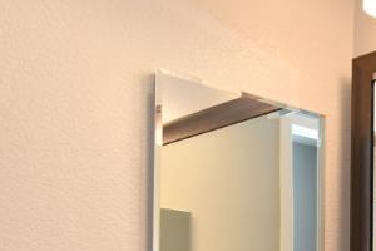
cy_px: 414
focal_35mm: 70
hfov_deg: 21.6
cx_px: 628
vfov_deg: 16.9
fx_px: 731
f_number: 7.1
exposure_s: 1/15
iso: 320
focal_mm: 14
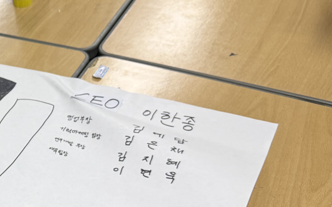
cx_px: -109
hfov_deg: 23.2
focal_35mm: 78
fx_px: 706
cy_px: 140
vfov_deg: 16.7
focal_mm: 6.76
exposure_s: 1/120
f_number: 1.78
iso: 125
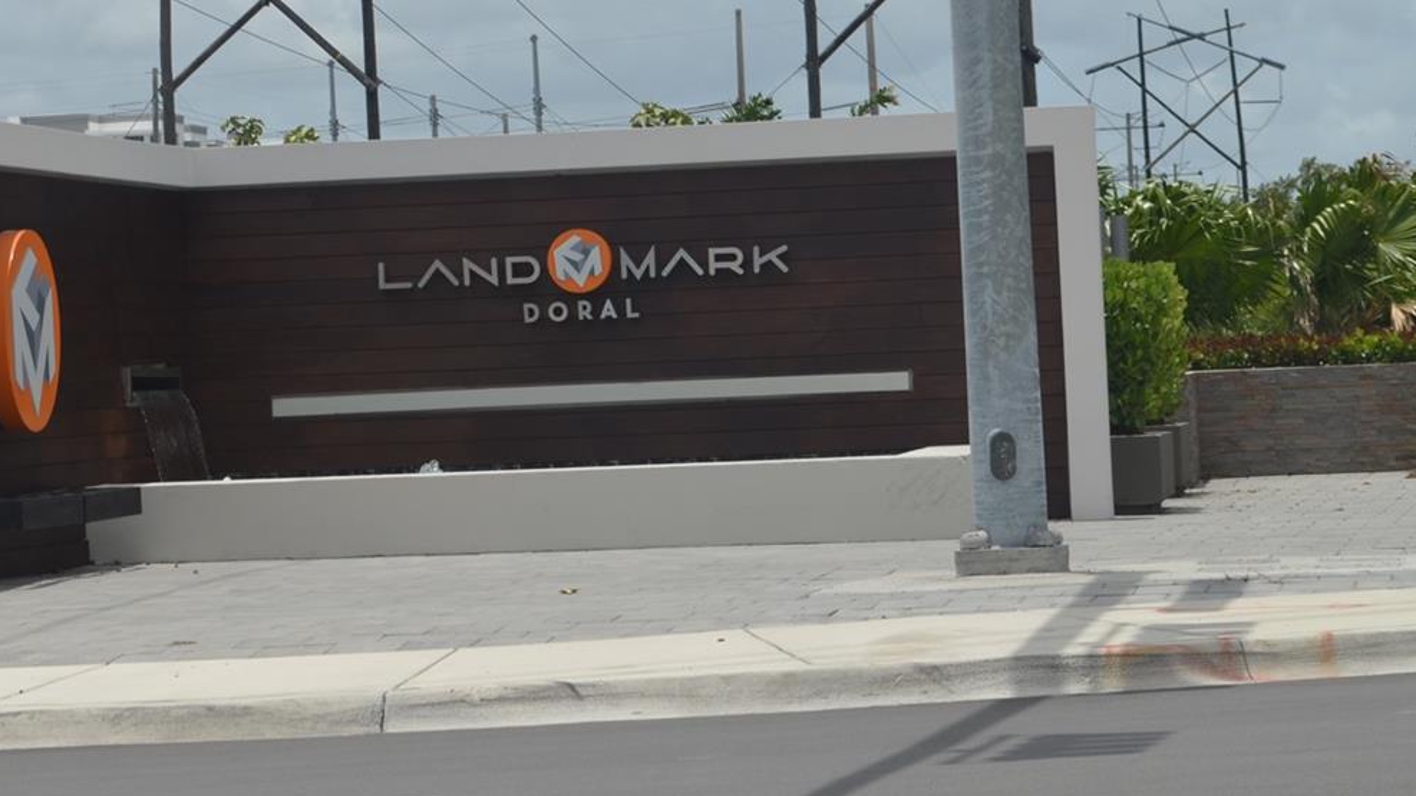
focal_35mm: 140
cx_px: 432
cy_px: 138
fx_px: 5250
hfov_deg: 15.3
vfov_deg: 8.7
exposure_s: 1/250
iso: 140
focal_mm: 55
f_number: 8
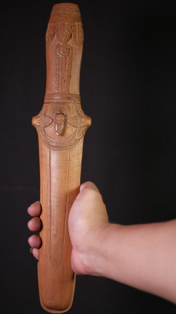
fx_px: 431
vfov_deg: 39.9
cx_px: 68
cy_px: 161
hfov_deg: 23.0
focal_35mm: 52
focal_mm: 30
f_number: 2.5
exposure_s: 1/250
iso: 250
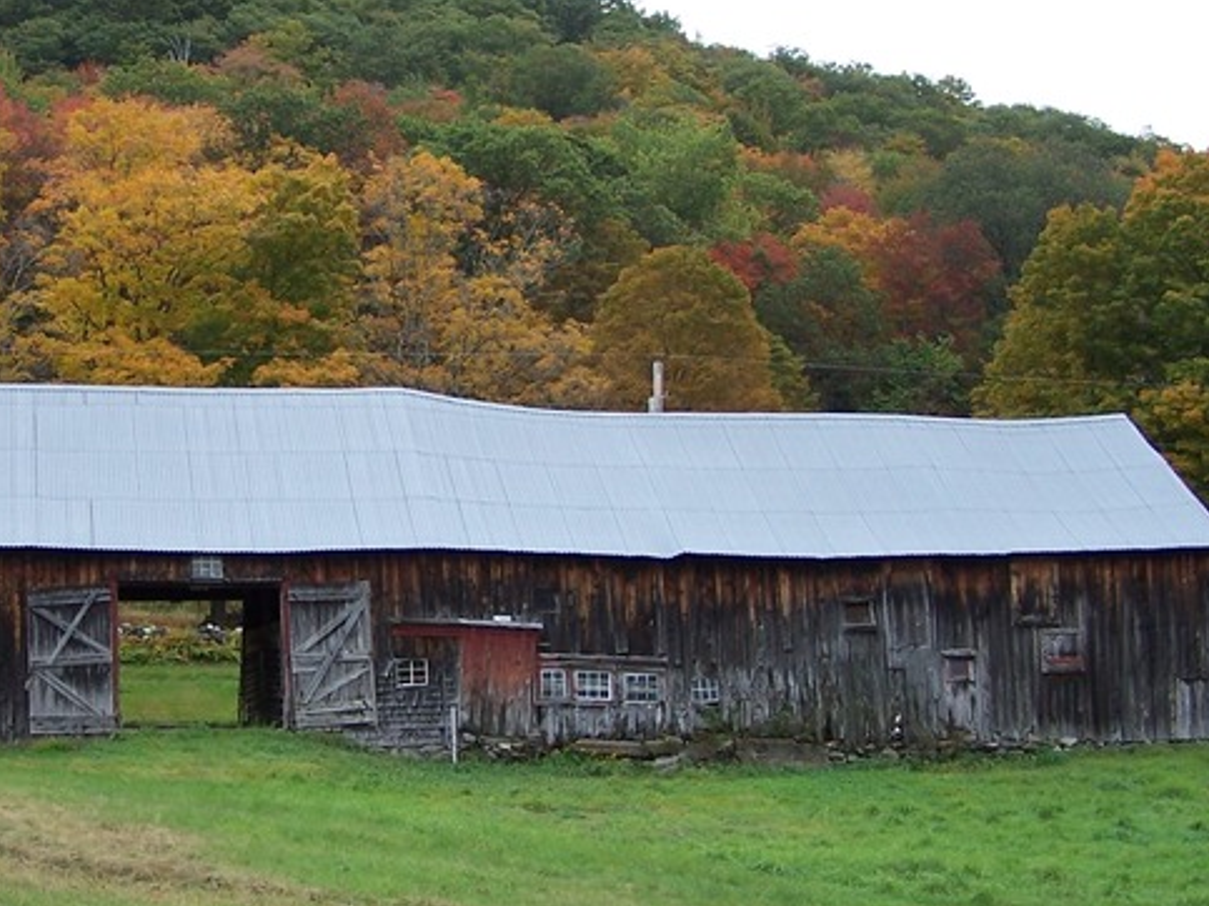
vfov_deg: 20.7
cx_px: 378
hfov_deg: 27.2
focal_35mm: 71
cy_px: 456
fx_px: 2479
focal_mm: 6.3
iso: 80
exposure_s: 1/250
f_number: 2.8
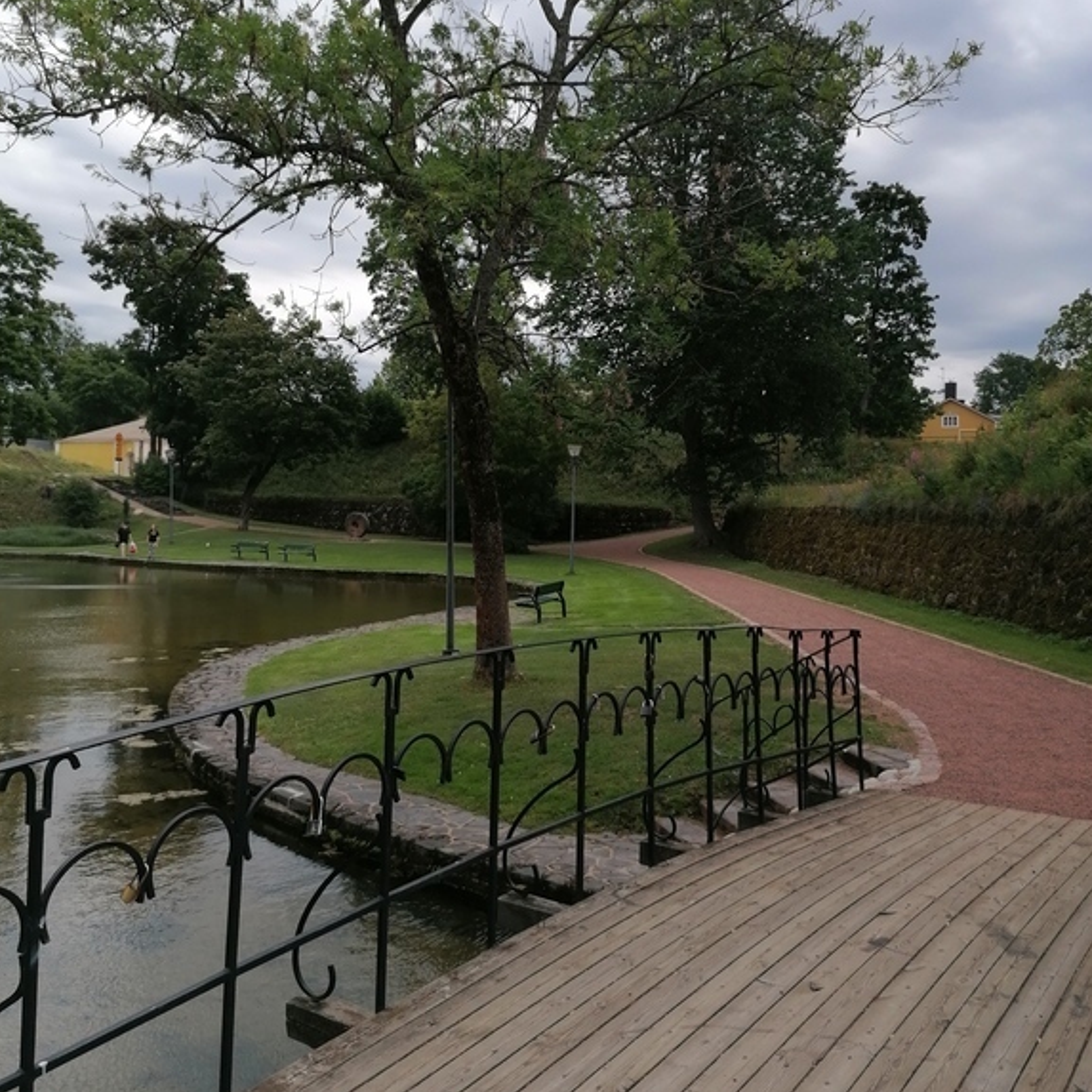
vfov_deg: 51.0
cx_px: 547
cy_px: 476
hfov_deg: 51.1
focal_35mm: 32
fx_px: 1142
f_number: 1.8
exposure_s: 1/985
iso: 50
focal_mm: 4.75
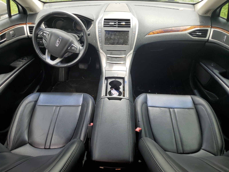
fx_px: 172
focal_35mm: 26
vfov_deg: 53.1
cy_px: 86
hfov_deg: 67.3
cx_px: 114
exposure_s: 1/435
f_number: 1.5
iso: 50
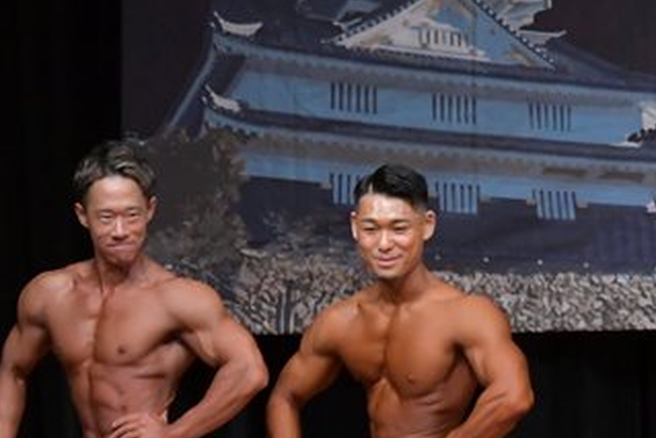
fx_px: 9953
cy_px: 459
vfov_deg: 2.5
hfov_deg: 3.8
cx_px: -9
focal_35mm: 546
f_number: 5.6
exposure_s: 1/400
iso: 5000
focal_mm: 150
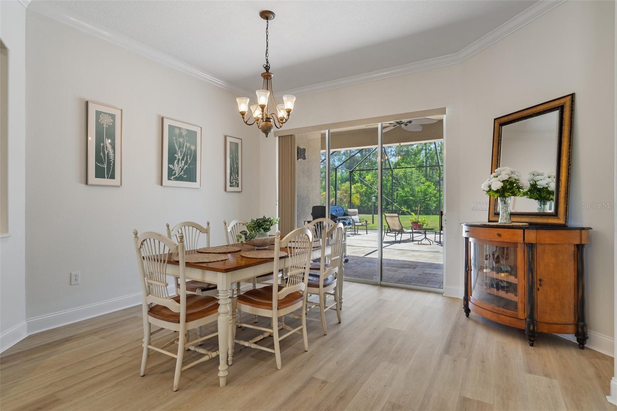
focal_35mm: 18
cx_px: 308
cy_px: 206
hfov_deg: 90.0
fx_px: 308
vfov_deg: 67.4
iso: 320
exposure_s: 1/2.5
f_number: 8
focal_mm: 18
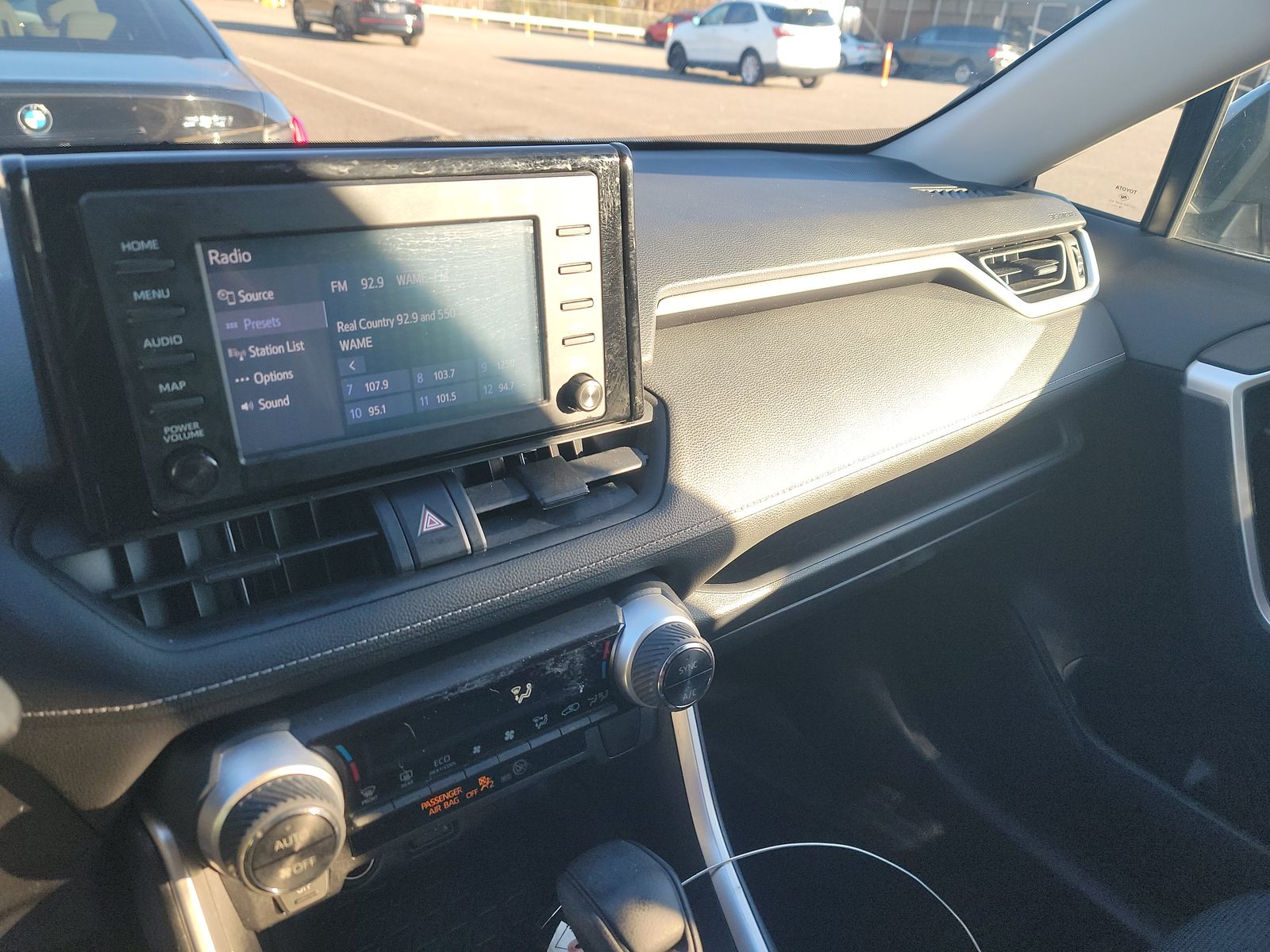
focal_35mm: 24
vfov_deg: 56.8
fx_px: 881
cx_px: 635
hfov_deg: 71.6
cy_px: 476
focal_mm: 6.7
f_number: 1.8
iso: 98
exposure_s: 1/119
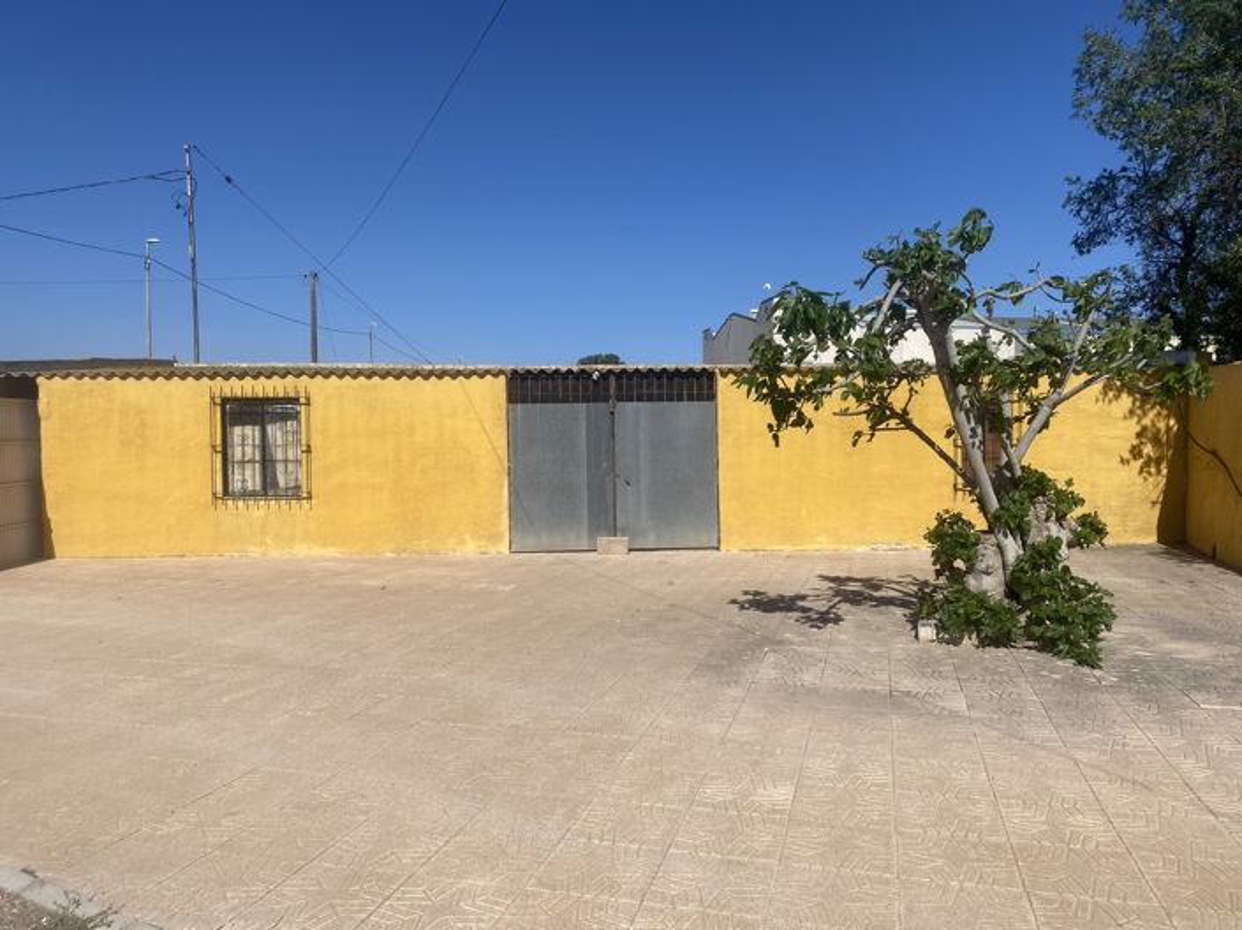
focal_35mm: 26
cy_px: 465
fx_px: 932
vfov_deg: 53.0
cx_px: 621
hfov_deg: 67.3
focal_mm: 4.25
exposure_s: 1/5747
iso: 32
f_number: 1.8
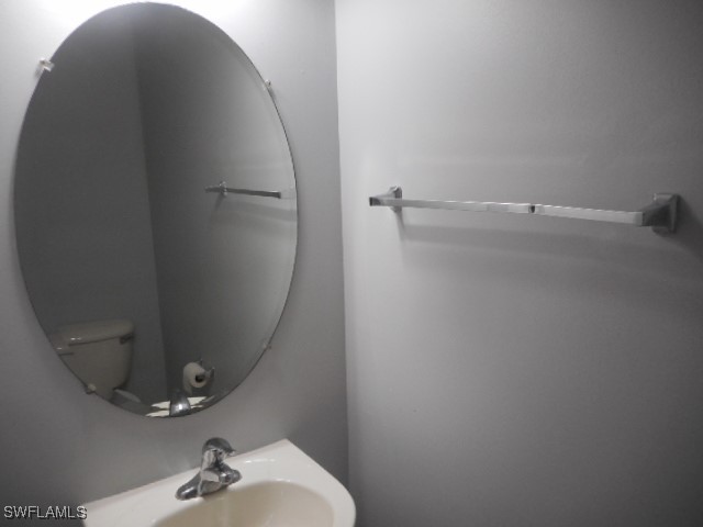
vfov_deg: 54.9
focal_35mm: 25
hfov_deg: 69.4
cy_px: 264
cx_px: 352
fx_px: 508
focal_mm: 4.5
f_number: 3.7
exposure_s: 1/30
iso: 140
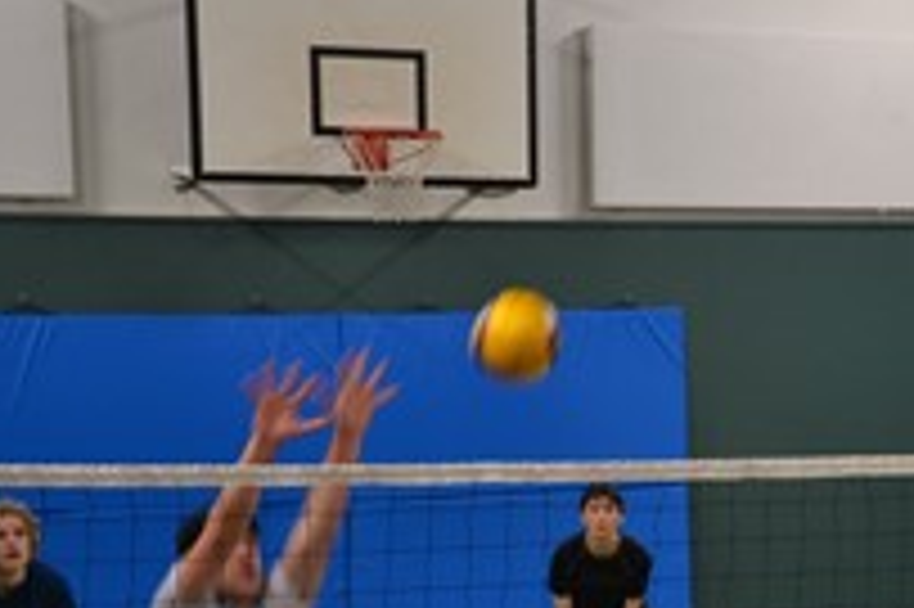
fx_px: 2993
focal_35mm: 118
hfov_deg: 16.7
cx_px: 1067
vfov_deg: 11.5
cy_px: 592
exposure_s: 1/40
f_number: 4.2
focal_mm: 32
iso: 400
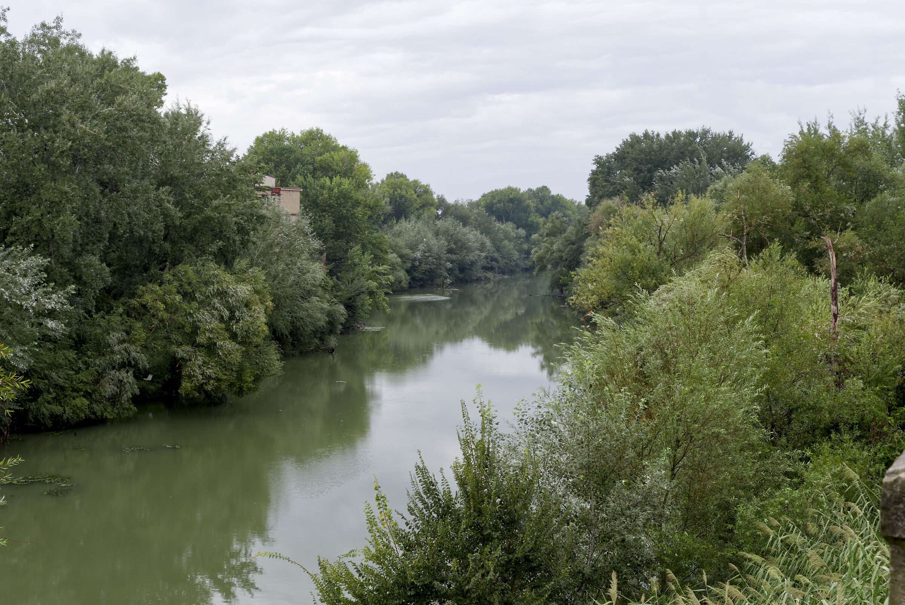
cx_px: 452
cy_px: 302
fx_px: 1208
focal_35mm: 48
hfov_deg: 41.1
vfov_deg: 28.1
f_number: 8
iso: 100
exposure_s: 1/40
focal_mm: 48
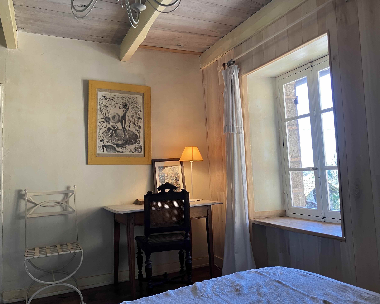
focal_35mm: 30
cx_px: 196
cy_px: 148
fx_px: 337
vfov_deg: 48.5
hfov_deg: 58.8
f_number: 1.8
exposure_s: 1/50
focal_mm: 3.99
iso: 50
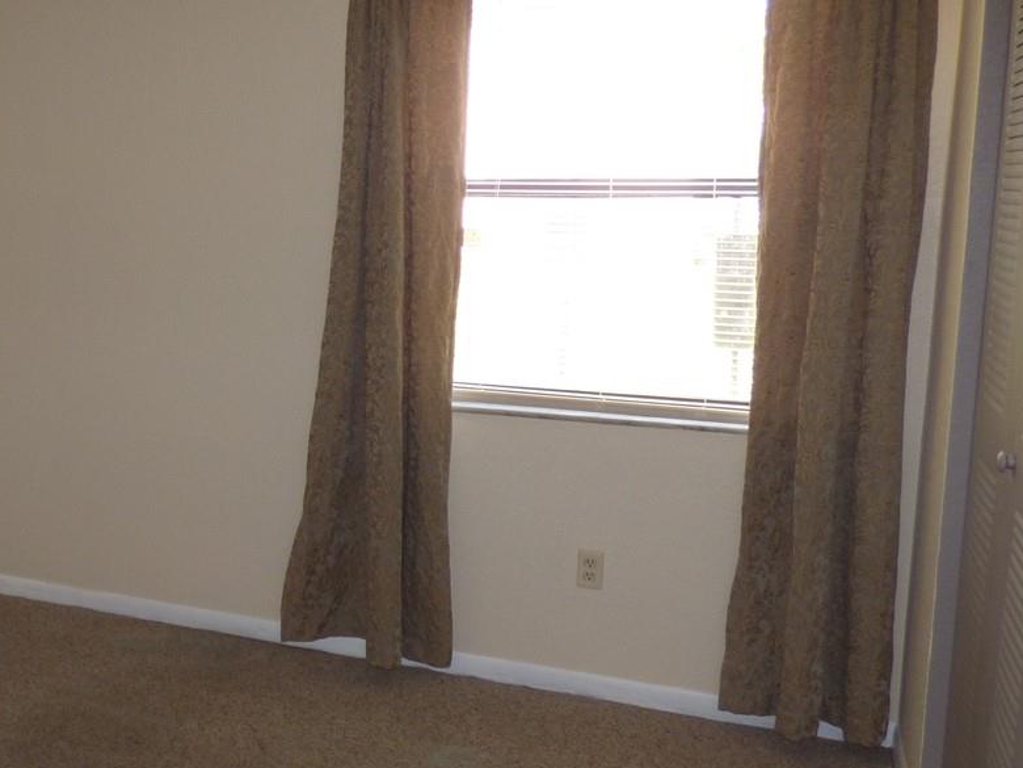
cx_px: 114
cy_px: 368
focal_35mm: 41
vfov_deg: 35.1
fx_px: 1212
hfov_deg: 42.3
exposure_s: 1/40
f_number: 2.8
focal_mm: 3.58
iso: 100
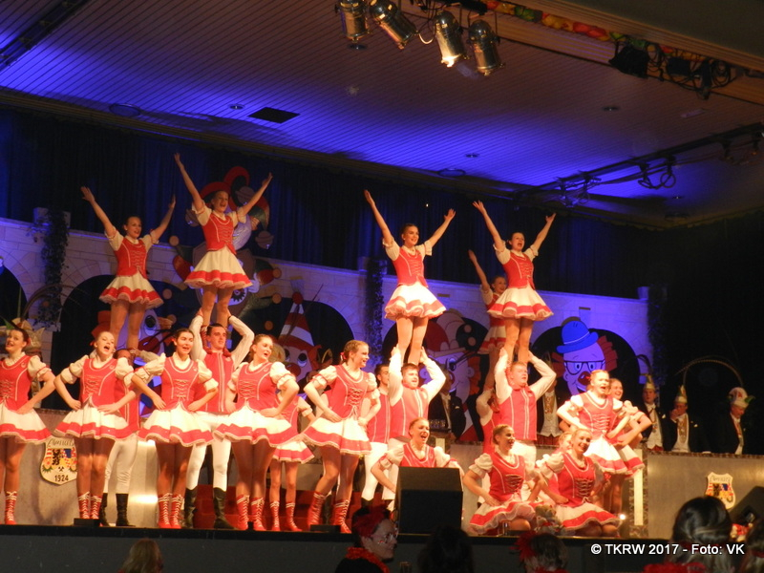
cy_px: 286
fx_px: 1324
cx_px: 382
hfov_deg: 32.2
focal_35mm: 60
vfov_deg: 24.4
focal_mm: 10.7
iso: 450
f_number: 4.6
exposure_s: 1/30
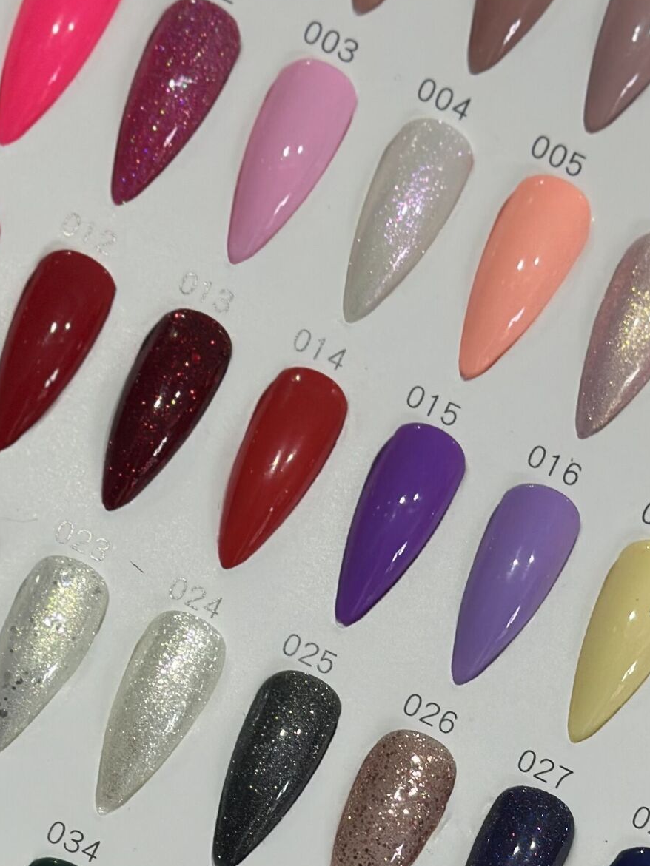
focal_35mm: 112
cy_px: 834
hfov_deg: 13.2
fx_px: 2805
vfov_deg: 17.2
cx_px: 124
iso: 64
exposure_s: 1/100
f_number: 1.78
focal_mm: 6.86
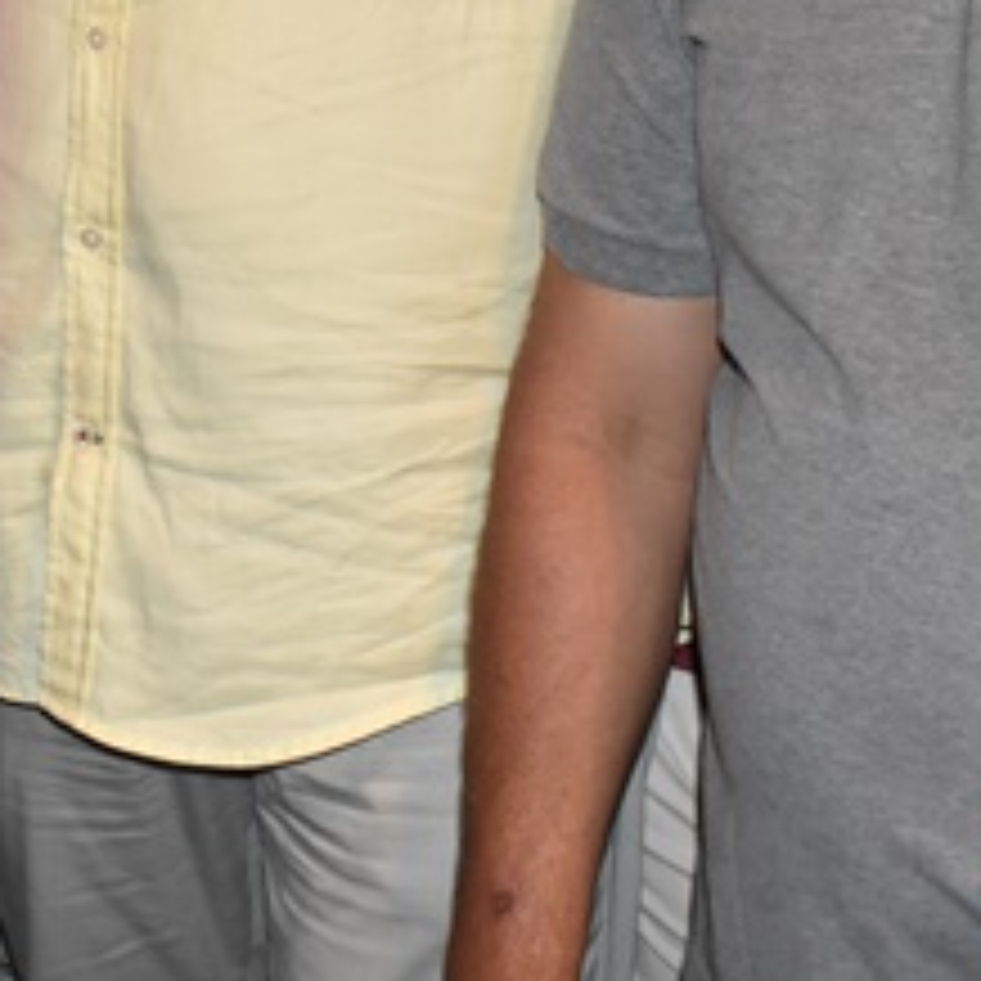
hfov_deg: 16.5
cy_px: -115
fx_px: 3302
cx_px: -40
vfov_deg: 16.4
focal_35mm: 103
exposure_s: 1/100
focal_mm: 22
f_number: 5.6
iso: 2500
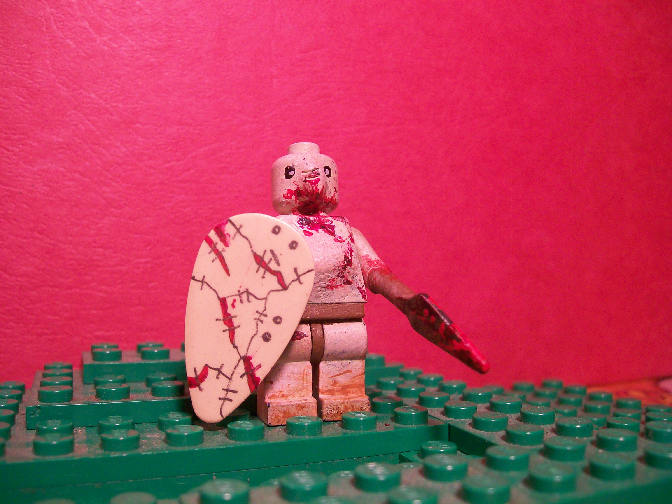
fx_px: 679
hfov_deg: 52.6
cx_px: 336
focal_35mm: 35
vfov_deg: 40.7
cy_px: 252
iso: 160
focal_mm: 5.8
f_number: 2.8
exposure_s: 1/28.5
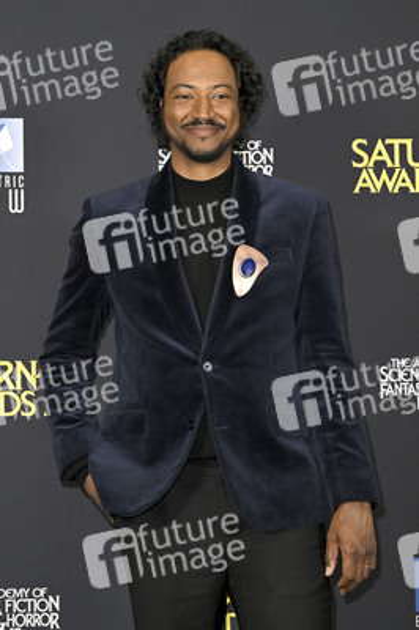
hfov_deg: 14.2
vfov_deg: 21.3
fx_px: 1679
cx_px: 210
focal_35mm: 96
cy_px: 315
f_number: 5.6
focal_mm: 96
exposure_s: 1/320
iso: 2000
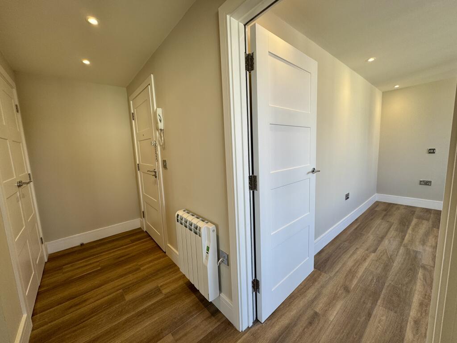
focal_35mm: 14
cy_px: 172
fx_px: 185
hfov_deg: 102.1
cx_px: 228
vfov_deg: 85.7
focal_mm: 2.22
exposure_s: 1/103
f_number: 2.2
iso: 40
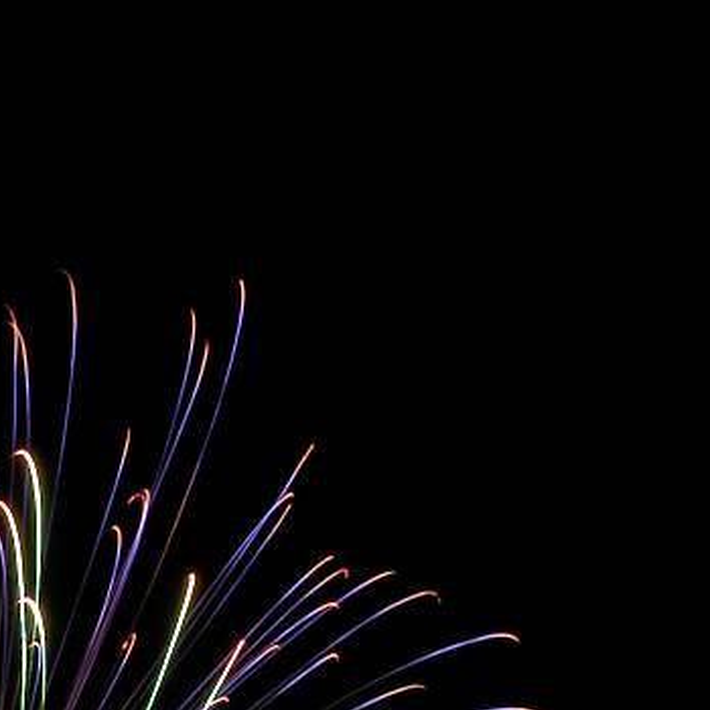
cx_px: -63
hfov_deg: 15.0
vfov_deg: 14.4
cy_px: 1069
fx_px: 2622
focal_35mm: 113
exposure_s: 4
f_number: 8
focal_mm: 8.9
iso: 100
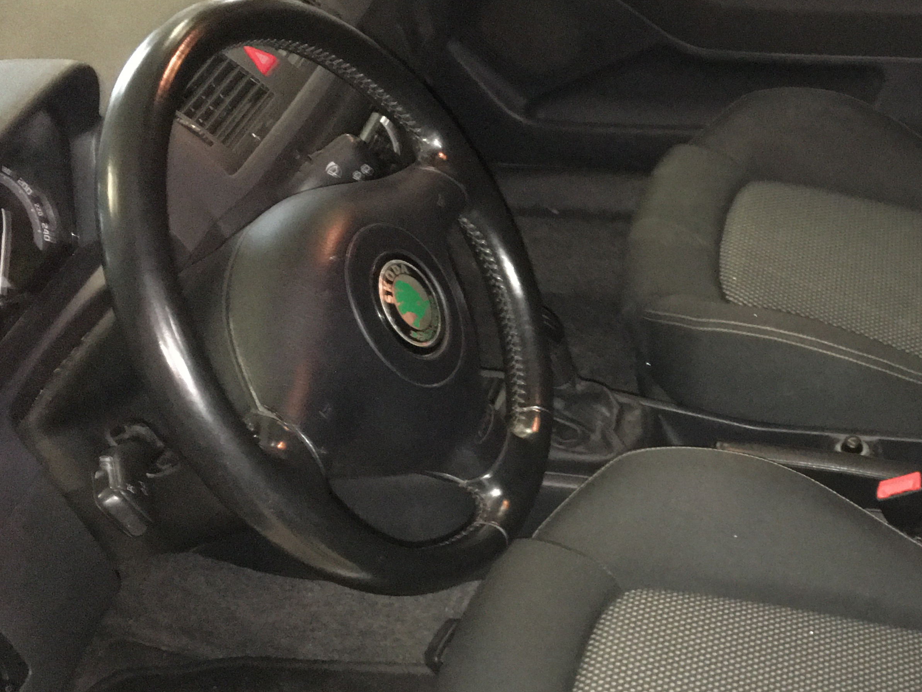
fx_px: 1305
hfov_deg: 37.2
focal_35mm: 49
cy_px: 453
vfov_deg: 29.5
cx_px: 767
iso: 500
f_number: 2.2
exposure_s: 1/17
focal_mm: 4.15
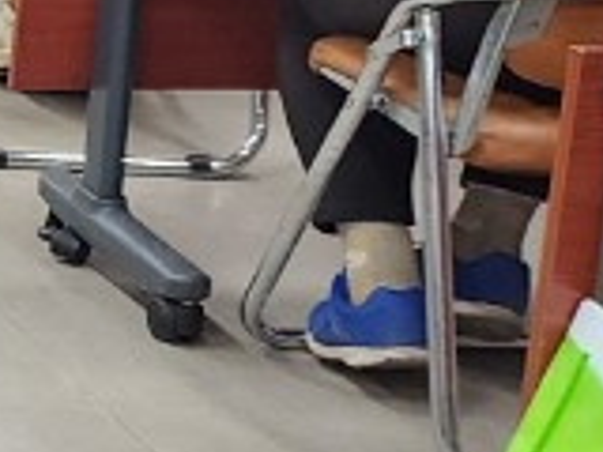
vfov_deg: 8.0
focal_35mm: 184
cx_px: -1534
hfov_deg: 8.1
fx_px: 3205
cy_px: -30
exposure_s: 1/60.2
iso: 125
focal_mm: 6.4
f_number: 1.8
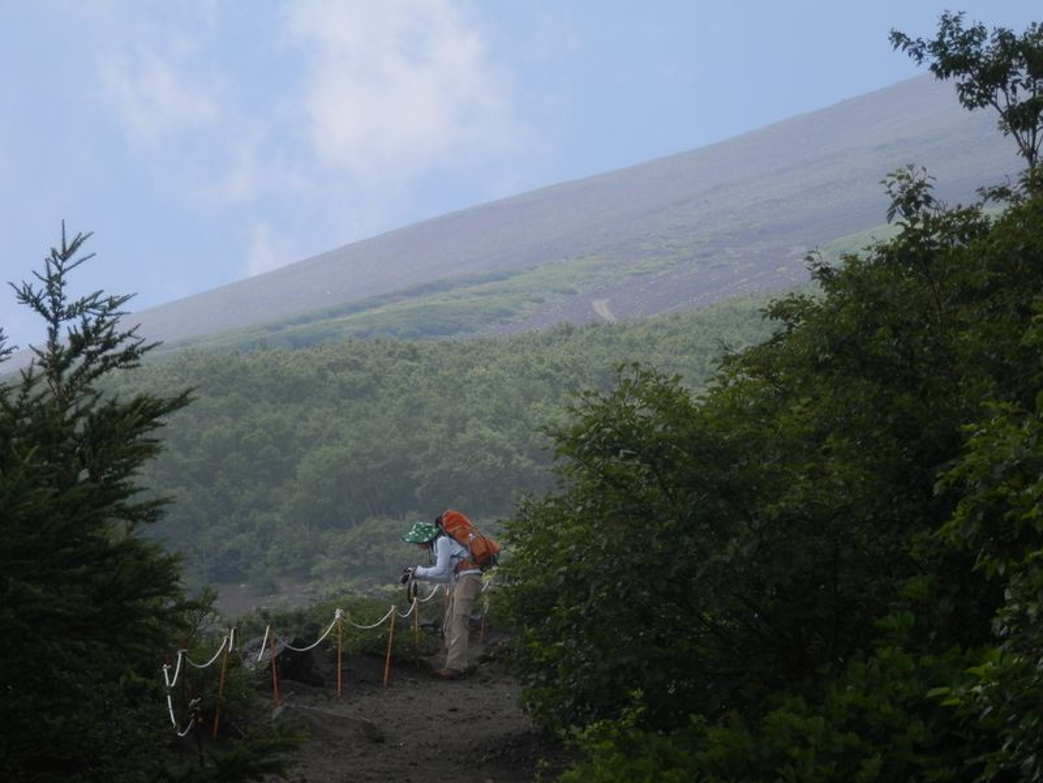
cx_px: 522
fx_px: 4218
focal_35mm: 140
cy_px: 392
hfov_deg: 14.1
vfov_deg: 10.6
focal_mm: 25.1
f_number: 5.4
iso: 80
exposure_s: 1/400
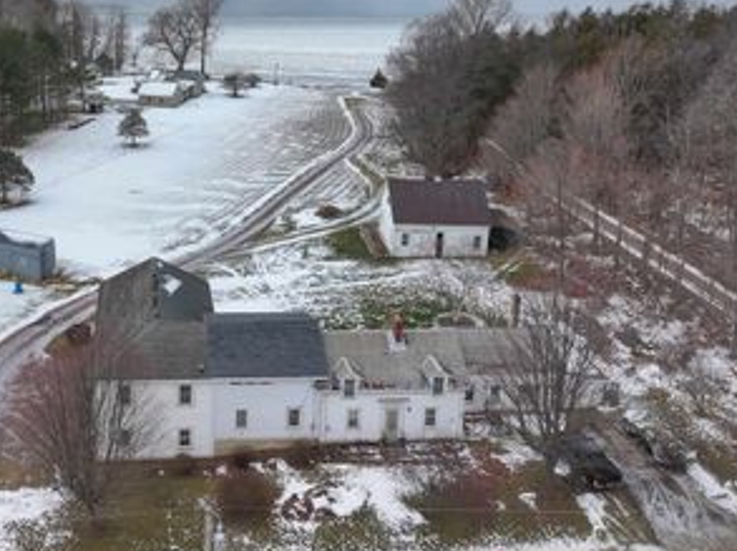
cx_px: 169
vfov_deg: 34.2
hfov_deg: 44.0
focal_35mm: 41
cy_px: 123
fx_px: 872
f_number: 5
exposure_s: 1/100
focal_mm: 12.29
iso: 200
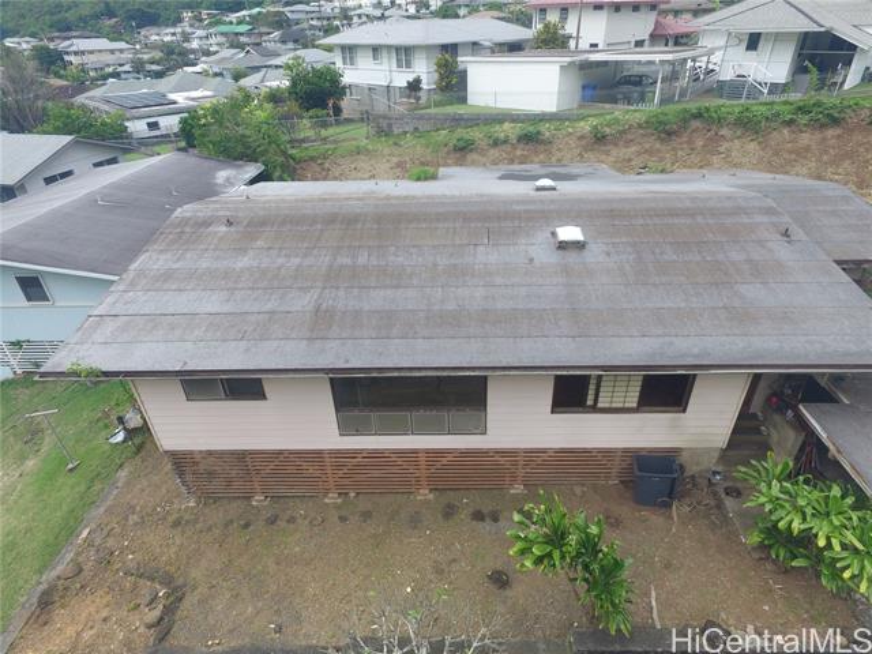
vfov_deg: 66.0
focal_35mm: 20
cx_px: 436
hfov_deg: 81.7
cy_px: 327
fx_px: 504
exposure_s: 1/107
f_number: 2.8
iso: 100
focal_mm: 3.61
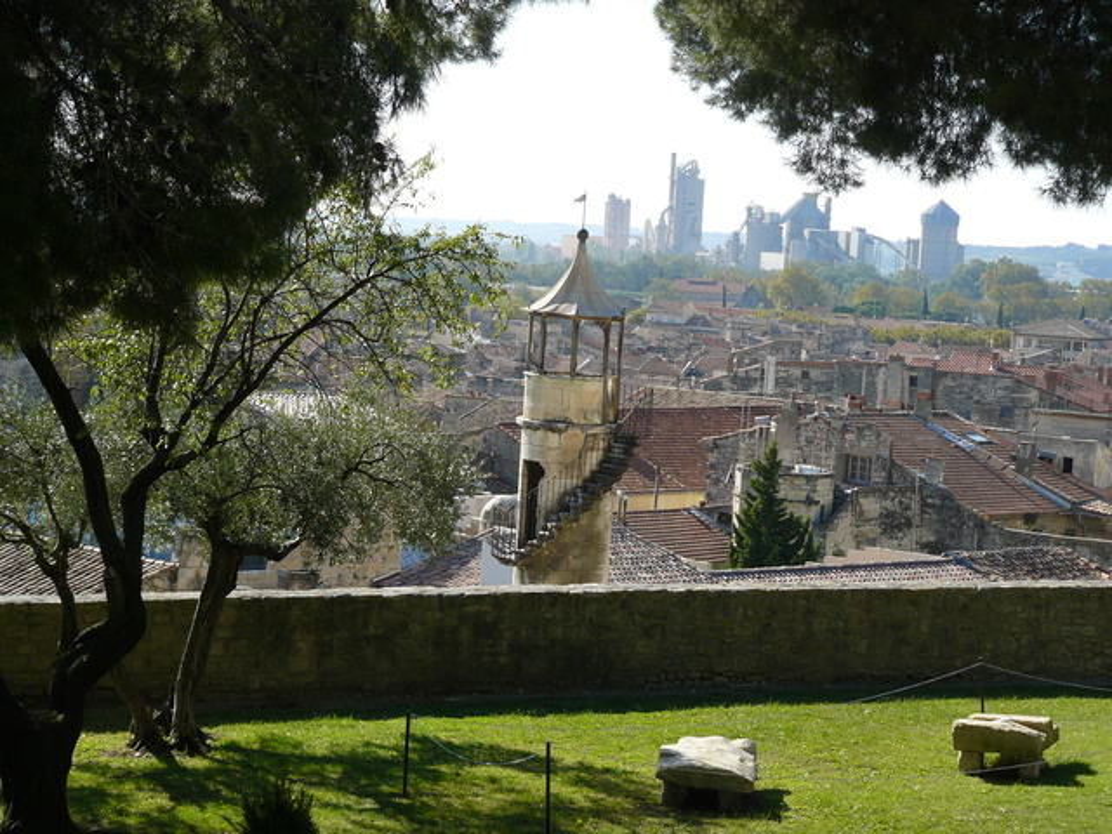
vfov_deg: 17.2
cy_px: 417
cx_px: 556
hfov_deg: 22.8
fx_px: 2763
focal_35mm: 86
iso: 100
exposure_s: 1/800
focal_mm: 14.3
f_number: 3.2
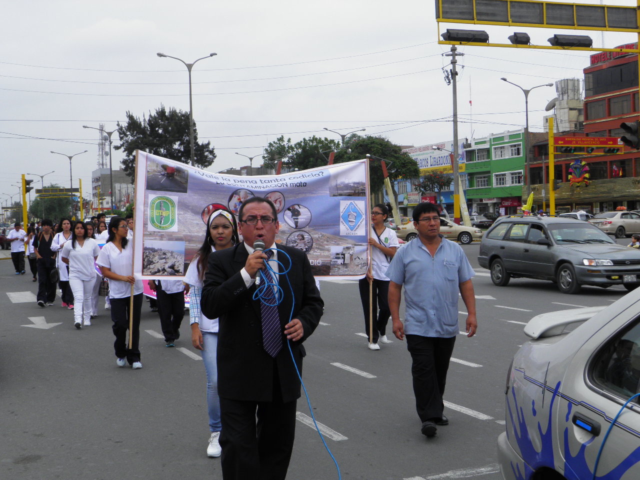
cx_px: 320
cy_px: 240
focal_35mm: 49
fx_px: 906
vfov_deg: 29.7
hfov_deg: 38.9
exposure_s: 1/250
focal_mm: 8.9
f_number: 5.5
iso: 50
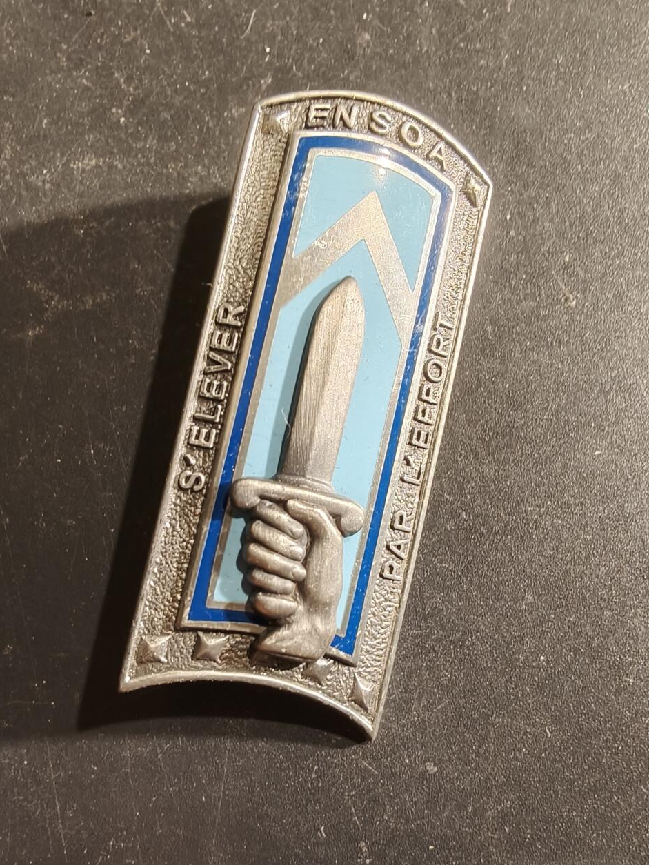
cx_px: 326
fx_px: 825
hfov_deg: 42.9
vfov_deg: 54.8
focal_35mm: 33
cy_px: 533
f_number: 2
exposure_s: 1/50
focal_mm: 2.32
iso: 200
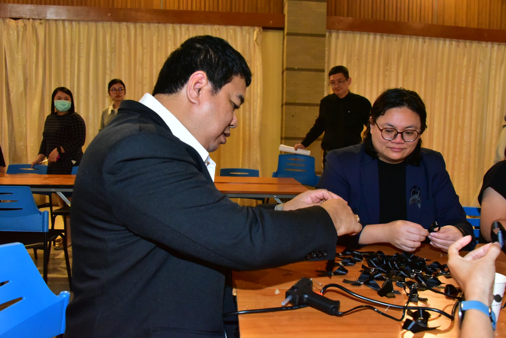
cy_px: 169
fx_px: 450
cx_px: 253
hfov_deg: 58.7
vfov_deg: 41.2
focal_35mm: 32
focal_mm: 32
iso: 8000
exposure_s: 1/100
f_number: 6.3
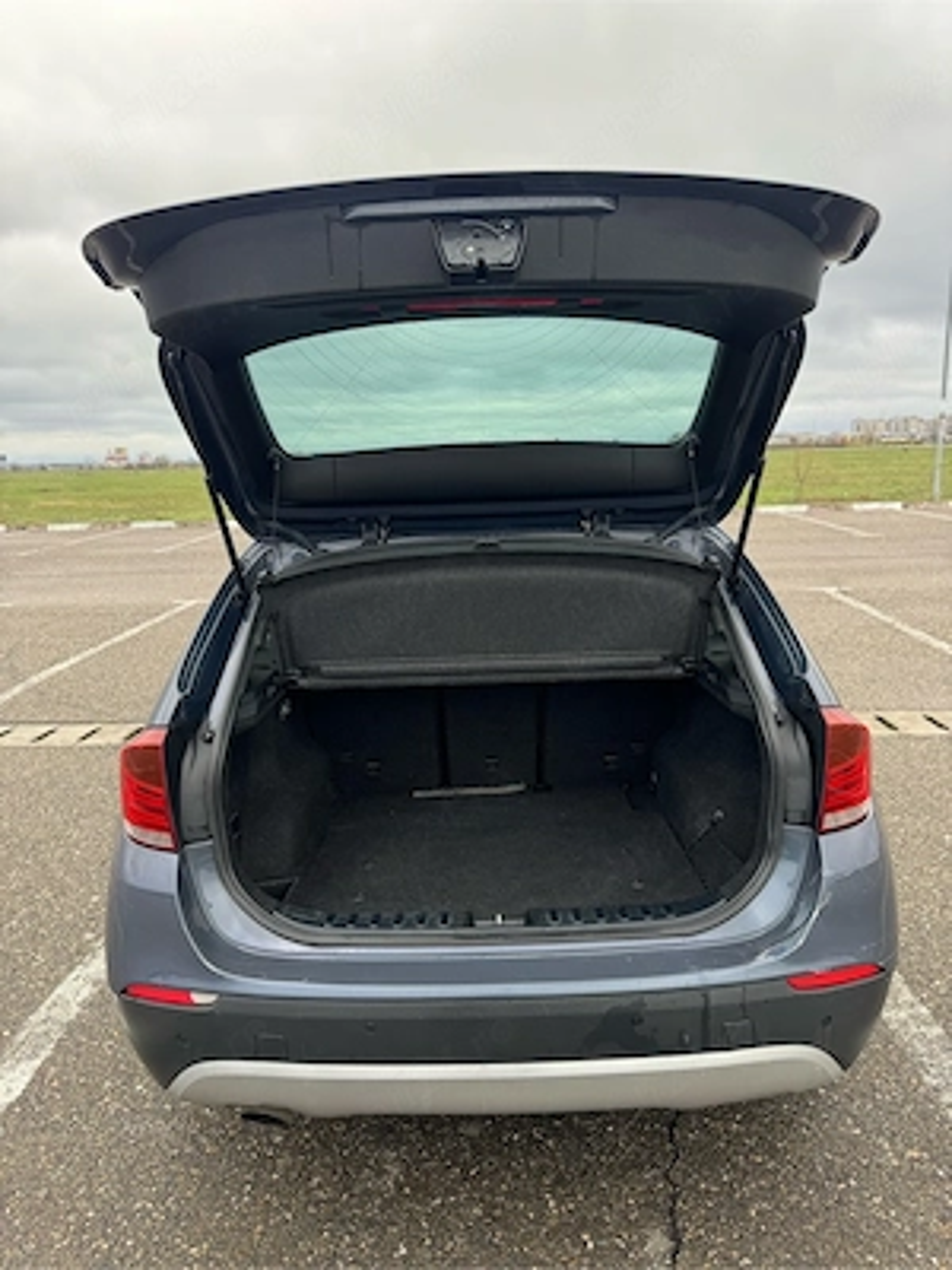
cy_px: 635
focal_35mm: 24
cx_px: 476
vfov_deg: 71.6
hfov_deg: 56.8
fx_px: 880
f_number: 1.78
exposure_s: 1/214
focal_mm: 6.86
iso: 64
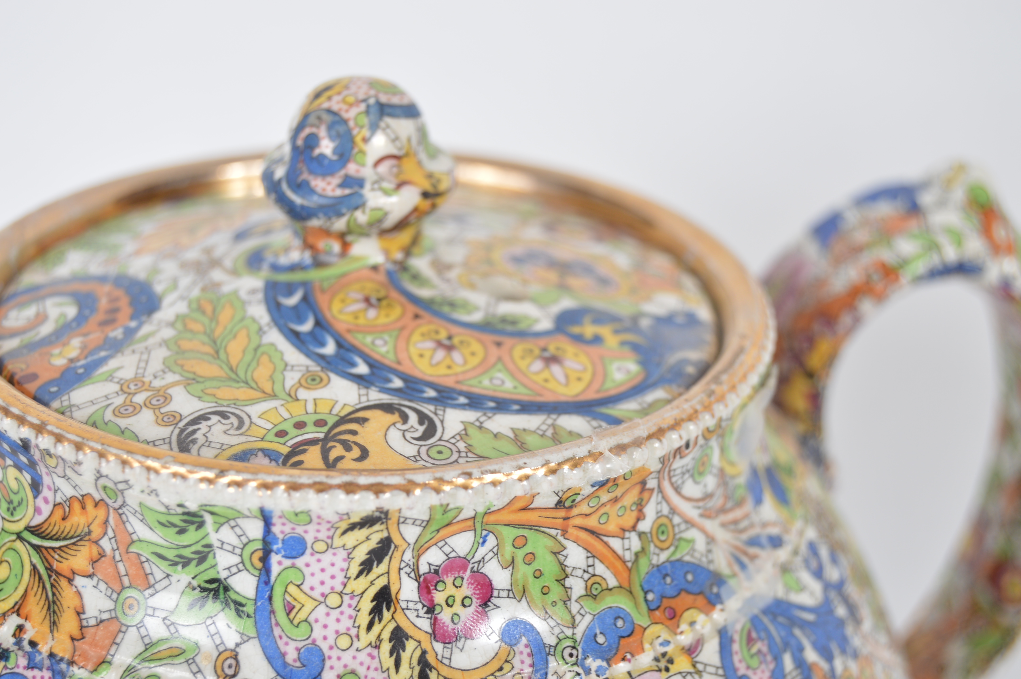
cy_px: 340
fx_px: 2338
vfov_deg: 16.5
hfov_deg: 24.6
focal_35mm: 82
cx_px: 510
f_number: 5.6
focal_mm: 55
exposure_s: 1/80
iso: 100
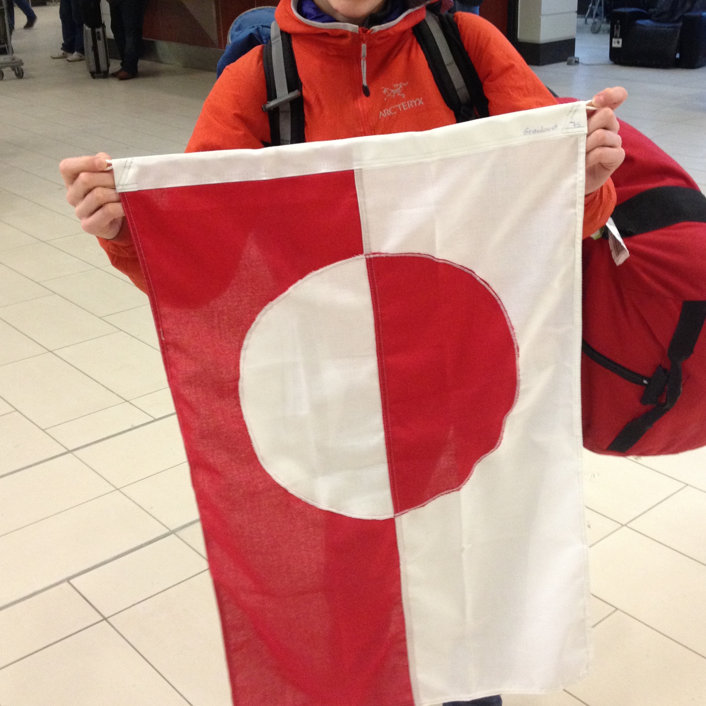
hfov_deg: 36.0
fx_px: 1085
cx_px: 379
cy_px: 299
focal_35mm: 47
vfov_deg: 36.0
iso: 200
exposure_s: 1/20
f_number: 2.4
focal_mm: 4.28
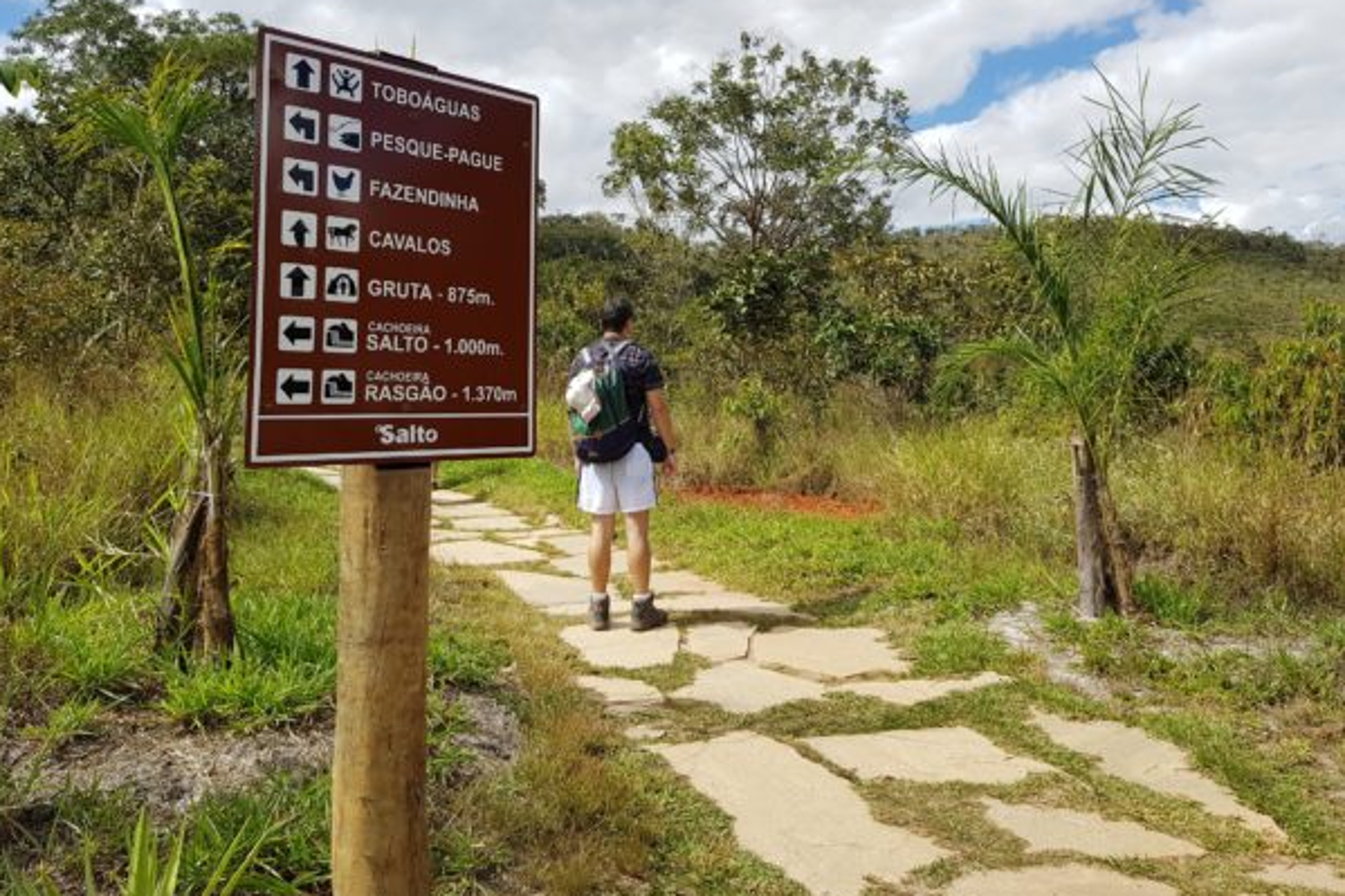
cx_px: 653
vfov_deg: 46.3
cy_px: 387
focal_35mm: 28
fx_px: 1046
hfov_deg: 65.5
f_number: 1.7
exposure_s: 1/1900
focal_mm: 4.2
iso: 40
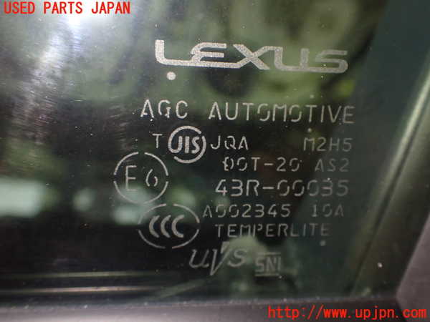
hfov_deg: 51.4
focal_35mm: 36
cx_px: 215
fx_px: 447
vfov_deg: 39.7
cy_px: 161
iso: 400
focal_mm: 6.37
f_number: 2.5
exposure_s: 1/40
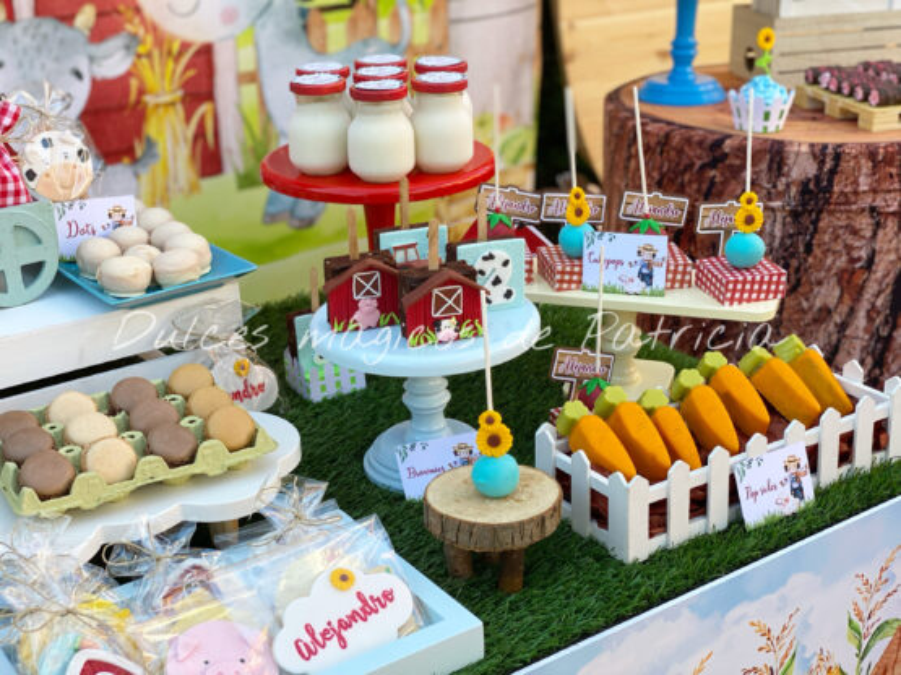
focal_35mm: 52
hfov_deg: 36.8
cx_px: 450
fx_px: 1353
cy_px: 338
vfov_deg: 28.0
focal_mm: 6
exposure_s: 1/122
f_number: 2
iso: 20
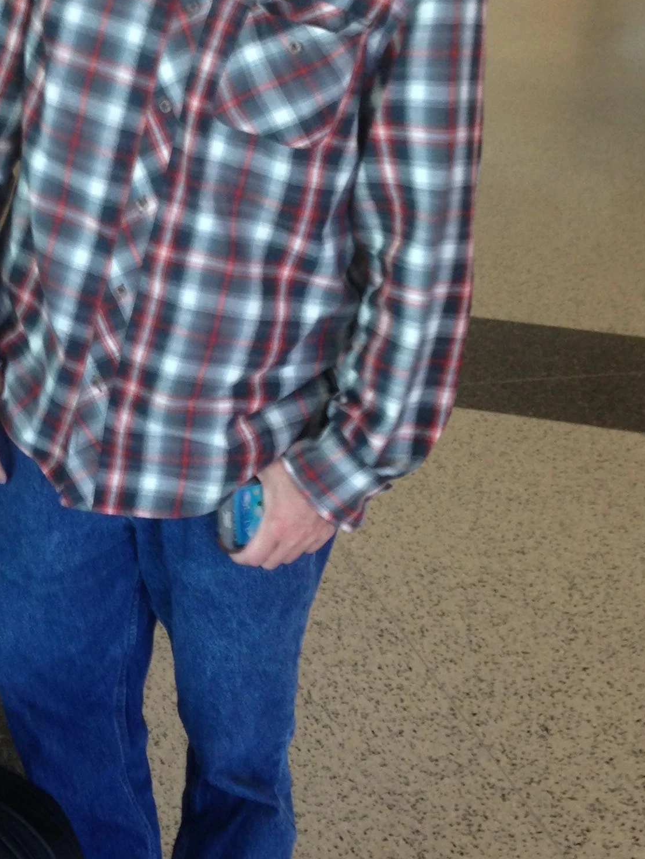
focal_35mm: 73
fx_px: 1814
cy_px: 338
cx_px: 59
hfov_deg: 19.8
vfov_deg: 26.6
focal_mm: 4.12
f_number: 2.4
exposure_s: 1/20
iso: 64
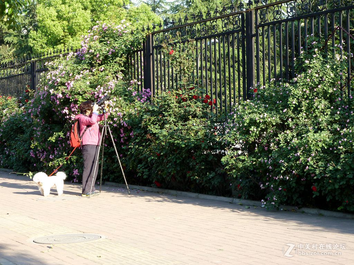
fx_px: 798
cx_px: 177
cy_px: 132
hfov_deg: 25.0
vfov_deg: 18.9
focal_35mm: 78
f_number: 4.2
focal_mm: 12.8
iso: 80
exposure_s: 1/100
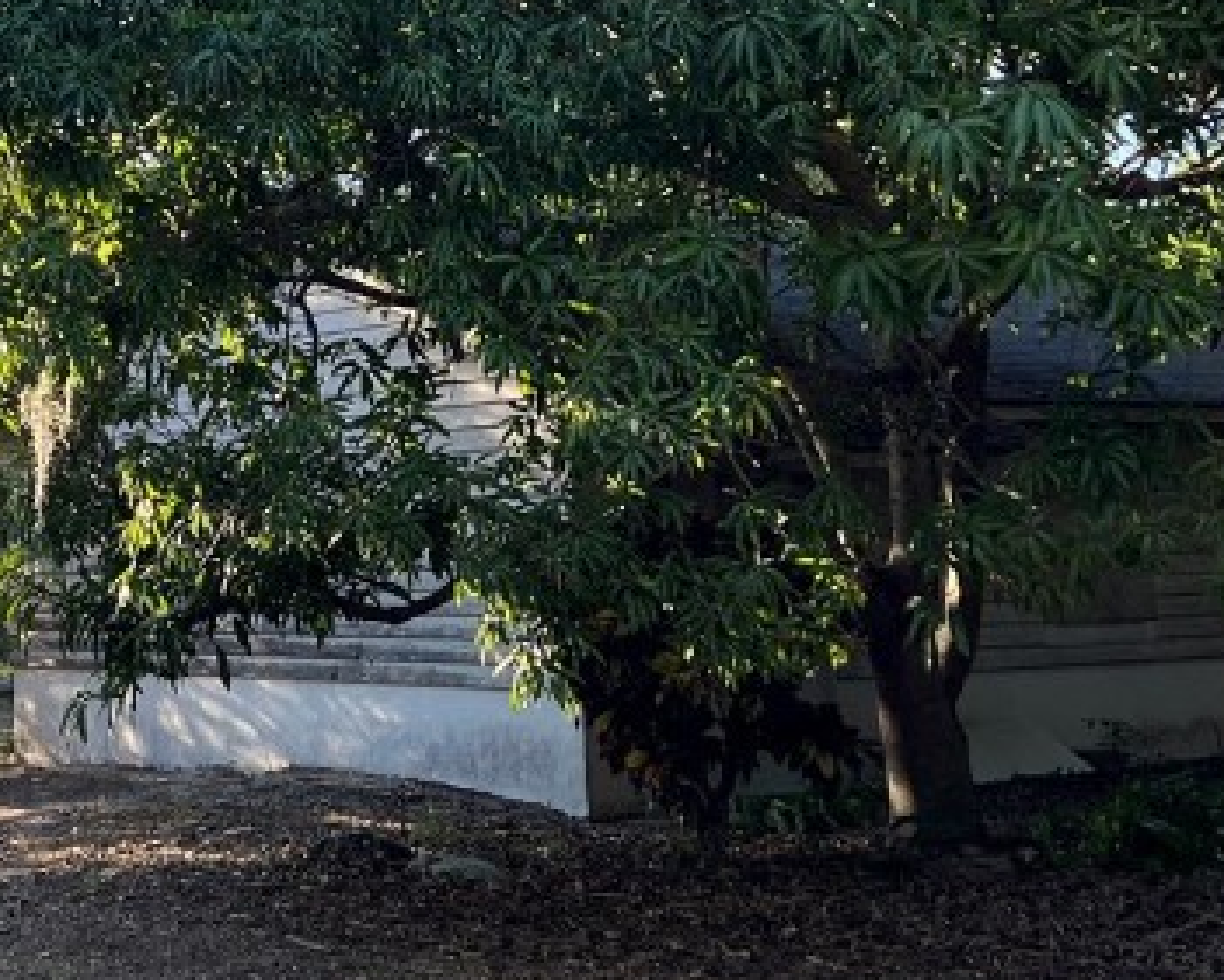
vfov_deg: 20.4
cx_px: 160
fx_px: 2681
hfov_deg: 25.1
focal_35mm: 74
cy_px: 129
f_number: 1.5
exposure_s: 1/827
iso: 50
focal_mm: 5.7
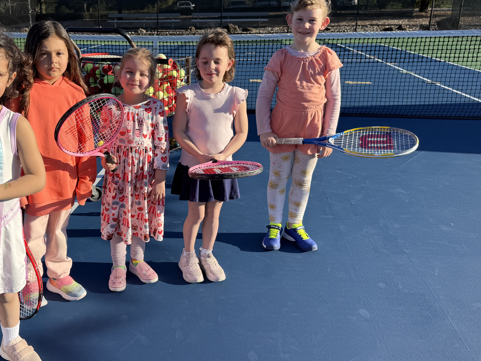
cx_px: 155
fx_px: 472
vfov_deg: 41.7
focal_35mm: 34
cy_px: 150
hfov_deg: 52.8
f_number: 1.78
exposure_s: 1/2370
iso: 80
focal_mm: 6.76
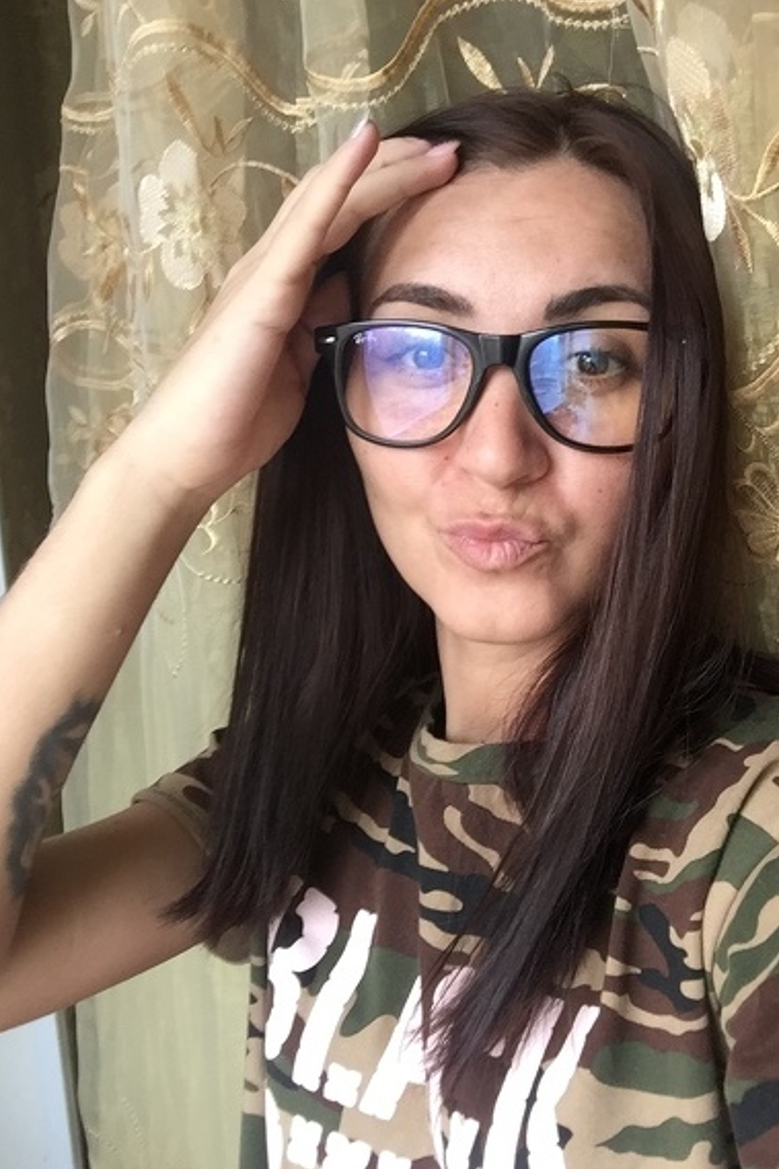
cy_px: 579
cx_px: 430
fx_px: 1104
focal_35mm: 34
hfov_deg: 38.8
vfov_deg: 55.8
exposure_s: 1/33
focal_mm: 2.65
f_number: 2.2
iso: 40
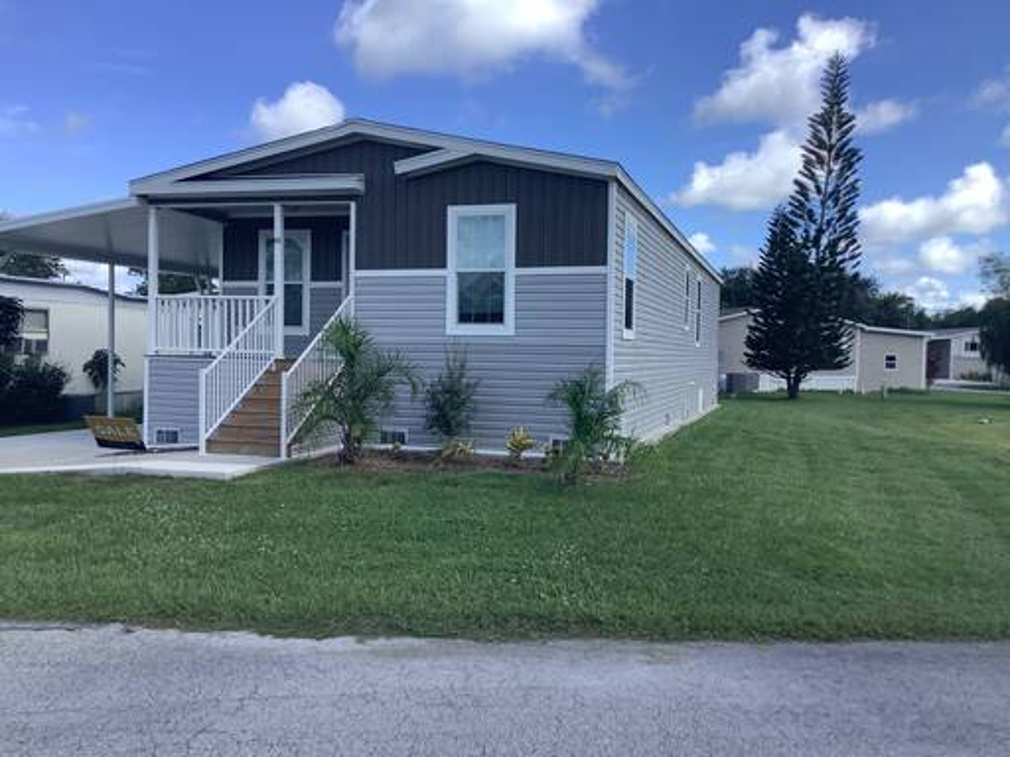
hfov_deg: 58.4
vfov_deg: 45.4
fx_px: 904
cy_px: 378
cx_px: 505
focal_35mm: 31
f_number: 2.4
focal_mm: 3.3
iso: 25
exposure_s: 1/769
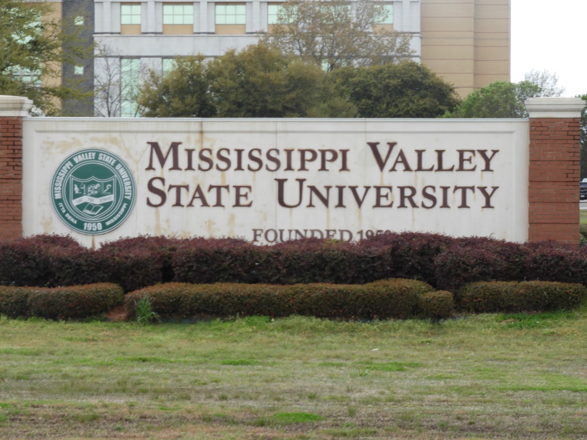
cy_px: 220
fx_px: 3391
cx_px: 294
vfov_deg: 7.4
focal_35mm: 200
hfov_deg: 9.9
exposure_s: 1/60
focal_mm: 35.8
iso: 100
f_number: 5.3
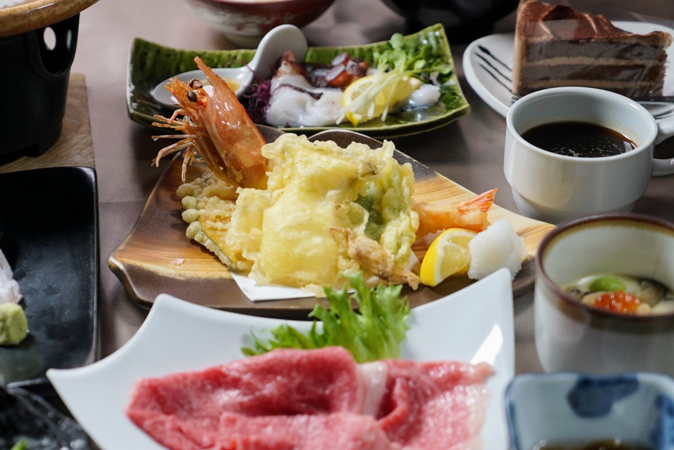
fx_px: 1780
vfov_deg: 14.4
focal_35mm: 95
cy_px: 243
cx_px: 218
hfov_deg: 21.4
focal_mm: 70
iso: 800
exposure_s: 1/80
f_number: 4
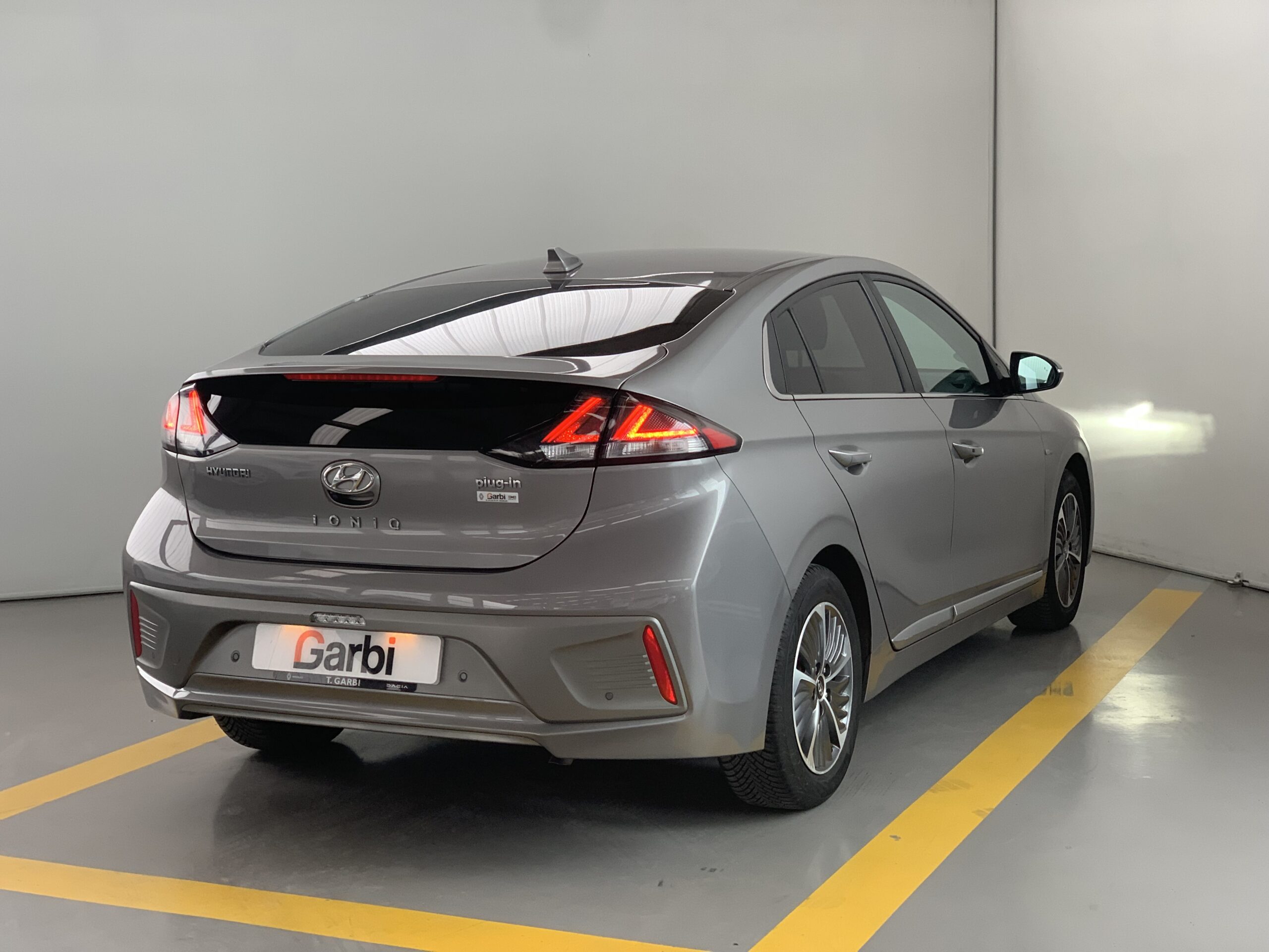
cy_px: 476
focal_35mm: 52
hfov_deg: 36.8
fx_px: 1906
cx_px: 634
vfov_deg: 28.0
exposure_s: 1/122
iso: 80
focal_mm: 6
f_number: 2.4
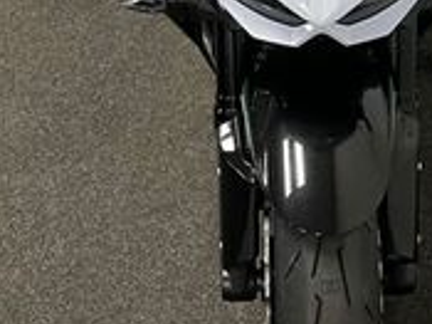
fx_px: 1185
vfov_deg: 15.2
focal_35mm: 95
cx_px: 348
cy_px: -7
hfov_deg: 20.4
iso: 100
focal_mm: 5.1
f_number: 1.6
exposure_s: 1/50
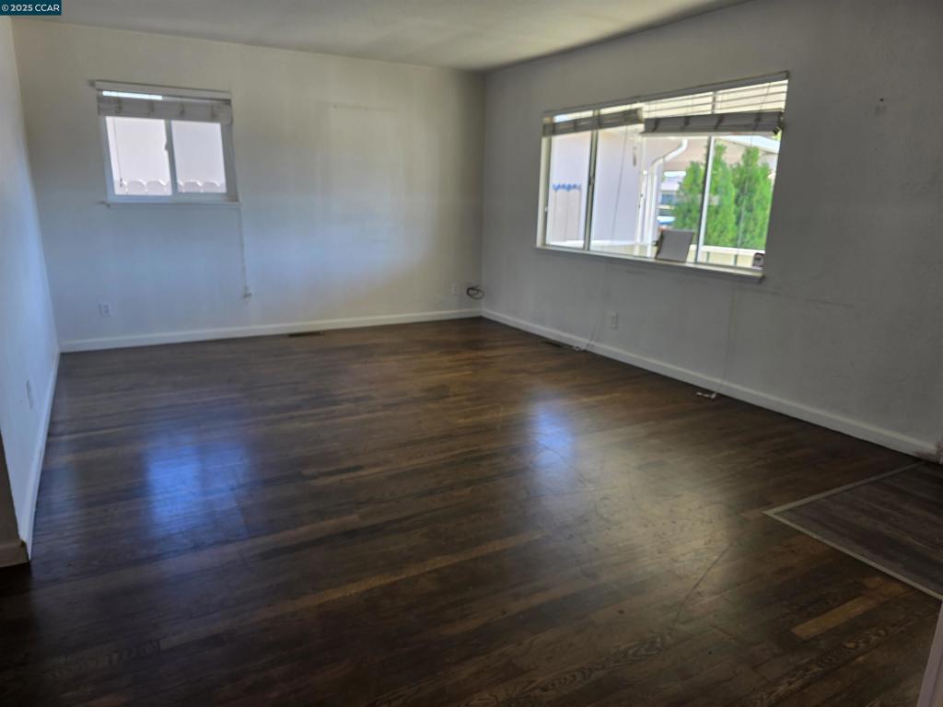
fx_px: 627
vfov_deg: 58.9
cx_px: 472
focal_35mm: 23
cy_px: 354
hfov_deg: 73.9
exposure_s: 1/120
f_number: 1.7
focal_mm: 6.3
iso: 50
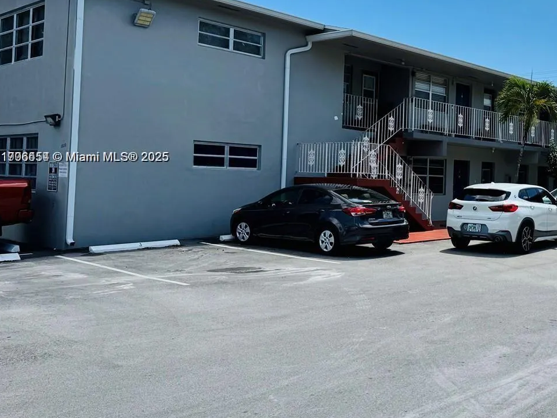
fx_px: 644
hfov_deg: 44.5
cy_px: 158
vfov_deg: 35.8
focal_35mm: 40
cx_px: 447
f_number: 1.78
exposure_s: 1/6410
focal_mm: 6.76
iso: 80
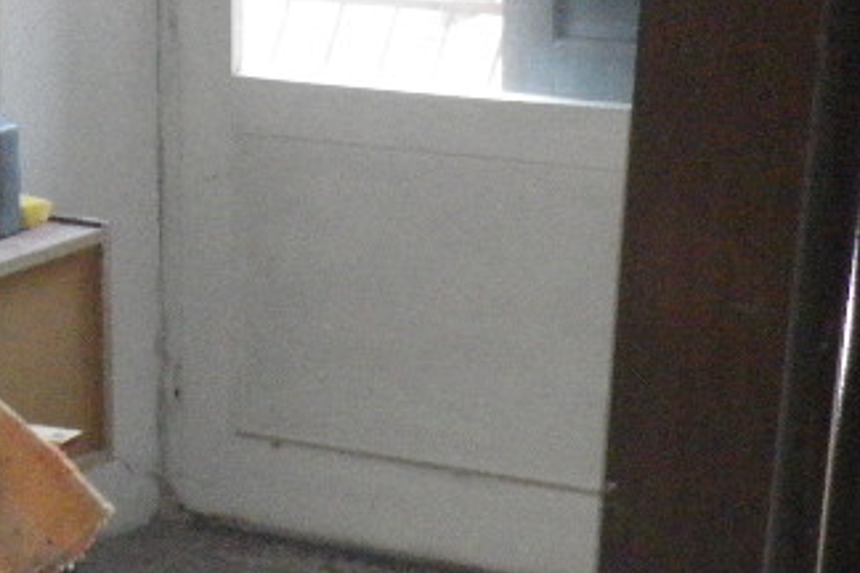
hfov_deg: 17.4
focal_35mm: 115
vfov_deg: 11.8
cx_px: -8
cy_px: 27
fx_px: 2747
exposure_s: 1/60
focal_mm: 6.2
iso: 400
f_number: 3.8
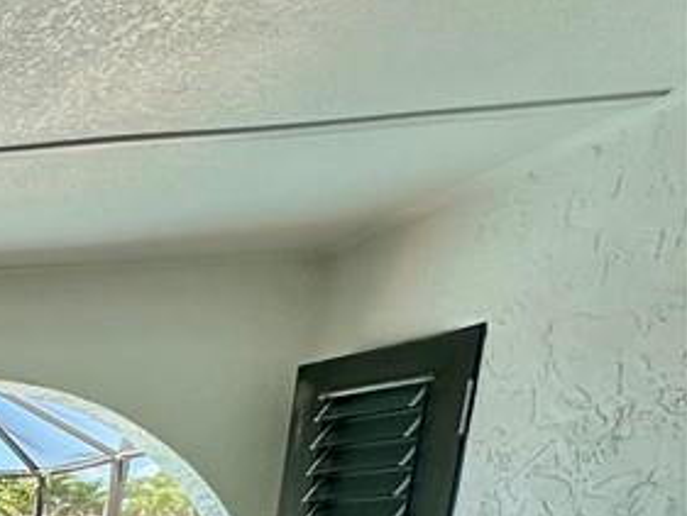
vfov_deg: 23.4
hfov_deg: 21.9
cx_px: -562
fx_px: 1013
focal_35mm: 51
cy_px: 756
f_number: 2.2
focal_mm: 2.22
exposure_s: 1/606
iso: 40
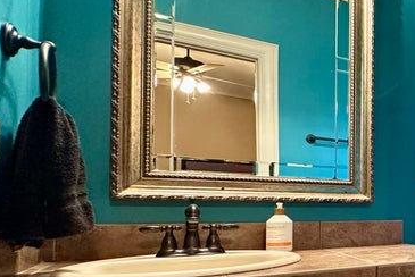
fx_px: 392
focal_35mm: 34
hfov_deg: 41.5
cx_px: 478
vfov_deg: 37.8
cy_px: 213
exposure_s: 1/60
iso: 400
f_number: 2.2
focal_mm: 2.22
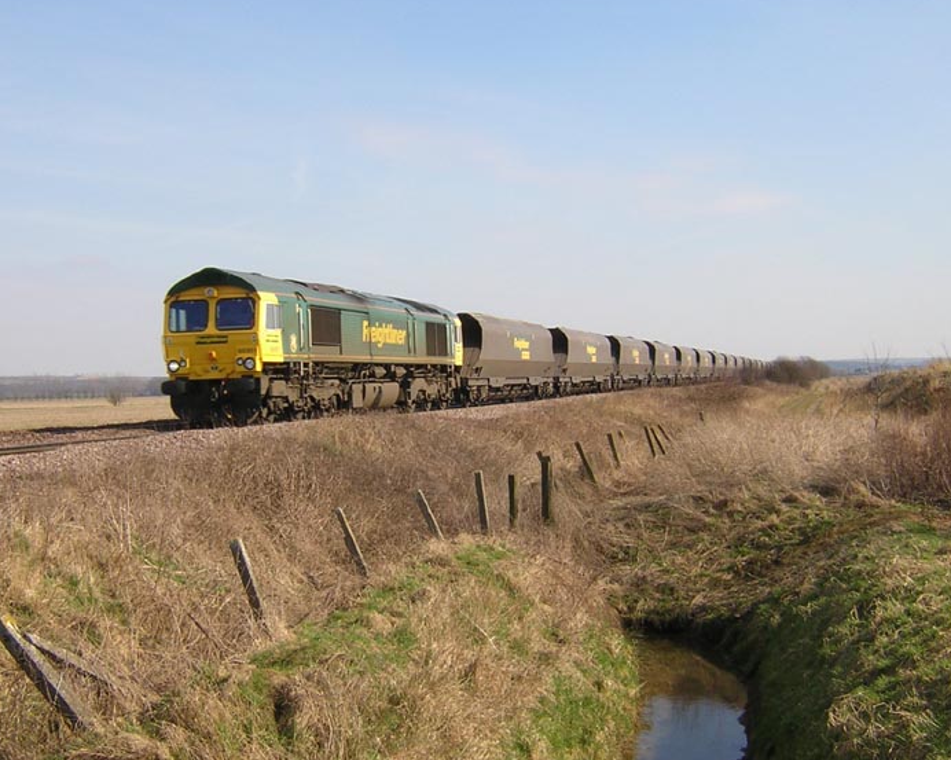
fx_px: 1519
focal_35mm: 54
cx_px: 438
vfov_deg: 28.1
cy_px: 377
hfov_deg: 34.7
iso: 100
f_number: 6.2
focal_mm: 6.6
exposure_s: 1/201
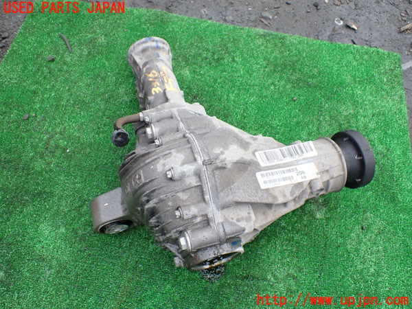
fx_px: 357
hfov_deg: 60.0
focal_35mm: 30
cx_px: 206
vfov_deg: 46.8
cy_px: 154
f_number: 2.3
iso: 100
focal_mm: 5.4
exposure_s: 1/125
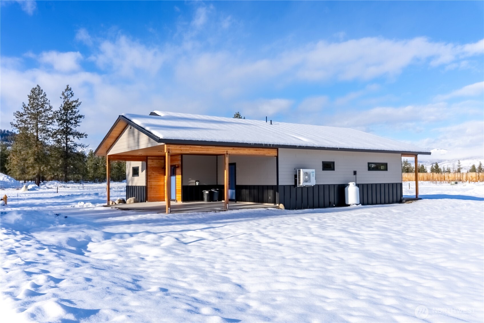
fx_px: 404
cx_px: 242
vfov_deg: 43.7
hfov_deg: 61.9
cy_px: 162
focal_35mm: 30
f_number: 22
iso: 100
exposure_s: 1/8000
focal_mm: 30
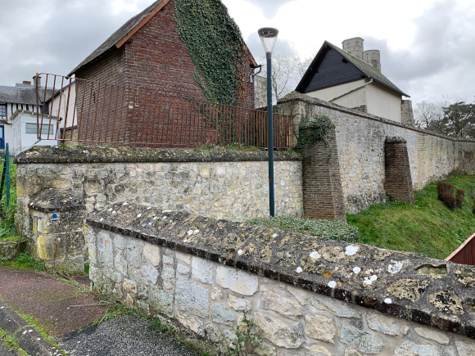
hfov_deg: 67.3
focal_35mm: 26
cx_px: 238
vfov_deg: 53.1
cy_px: 178
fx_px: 357
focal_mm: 4.25
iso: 32
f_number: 1.8
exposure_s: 1/122
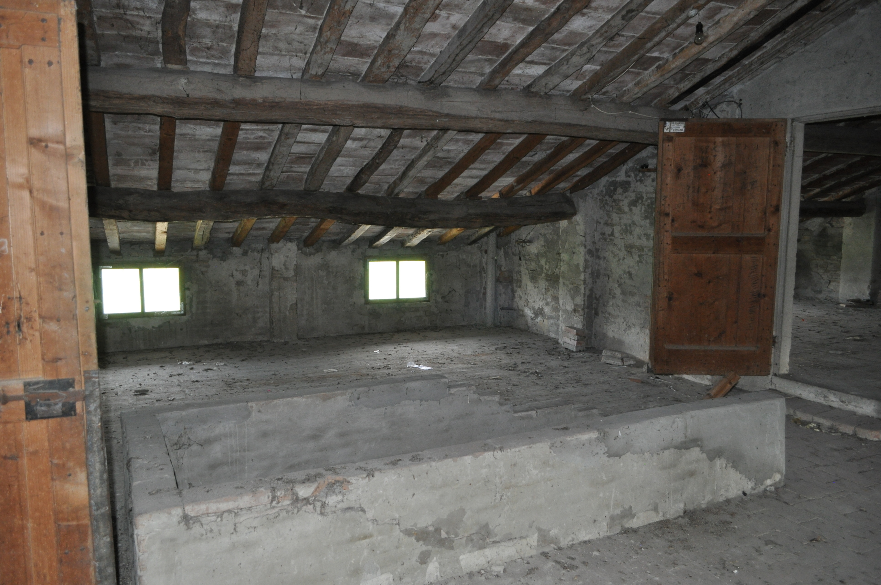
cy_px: 292
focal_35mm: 27
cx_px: 440
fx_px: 660
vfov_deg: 47.8
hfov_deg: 67.4
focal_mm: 18
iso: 800
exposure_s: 1/60
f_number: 3.5
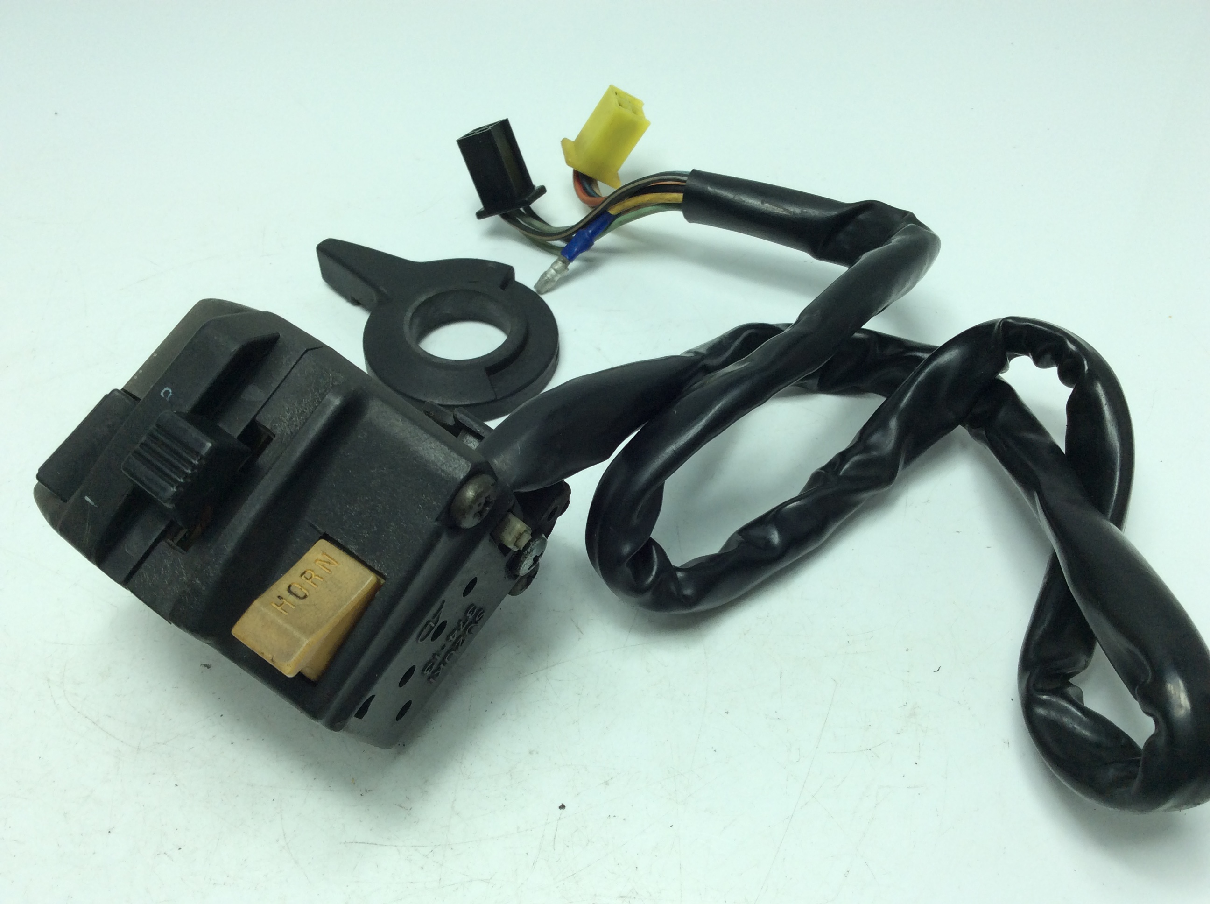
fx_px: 1117
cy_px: 452
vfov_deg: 44.1
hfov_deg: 56.9
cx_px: 605
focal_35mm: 32
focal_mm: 3.3
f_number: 2.4
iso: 32
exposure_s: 1/351
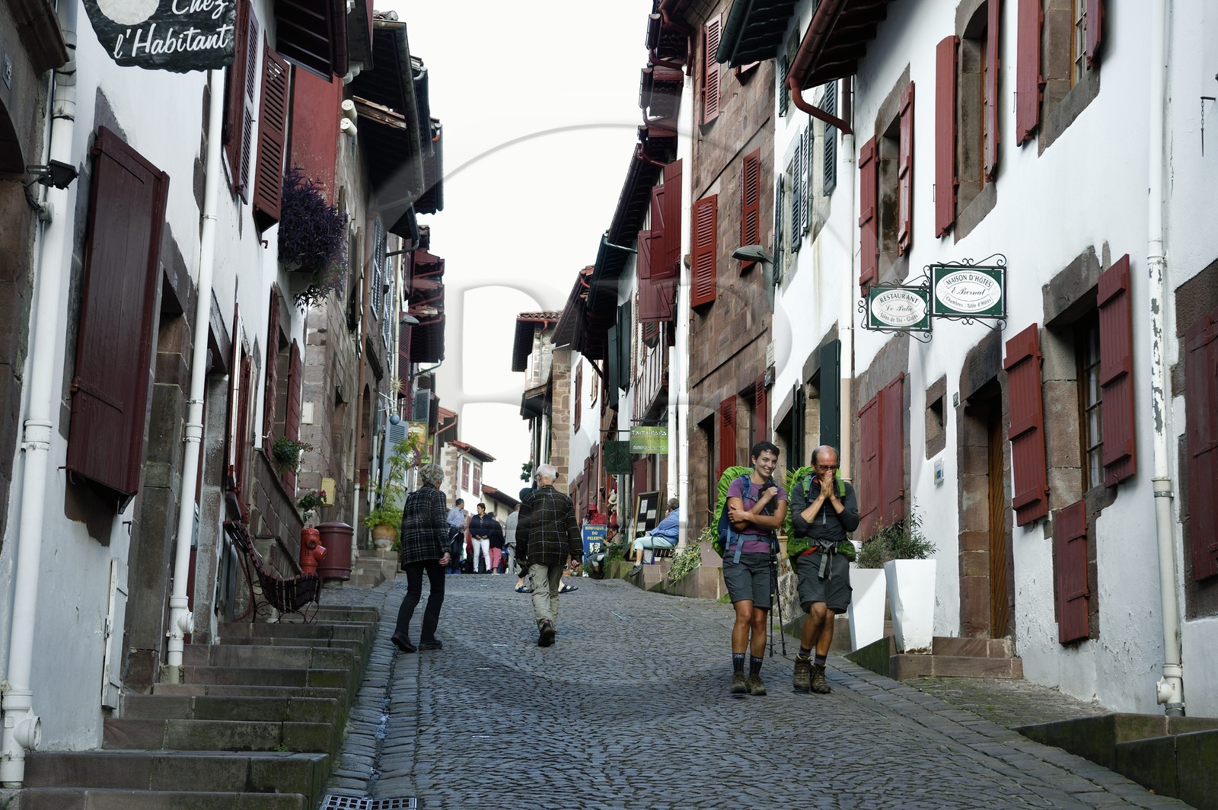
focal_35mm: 70
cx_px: 609
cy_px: 405
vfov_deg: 19.4
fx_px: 2366
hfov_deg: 28.9
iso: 400
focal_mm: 70
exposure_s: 1/125
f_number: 7.1
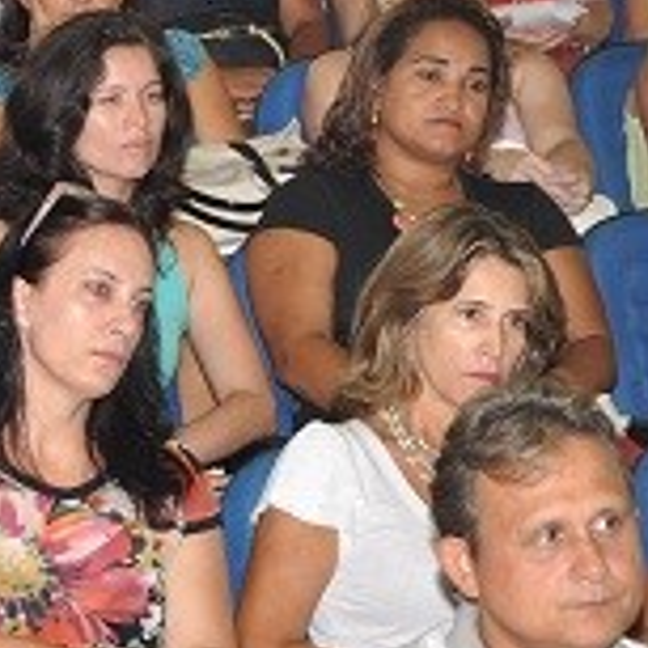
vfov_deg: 6.7
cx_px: -360
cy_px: 379
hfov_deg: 6.6
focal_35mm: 263
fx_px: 5570
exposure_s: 1/40
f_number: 5.3
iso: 400
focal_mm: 66
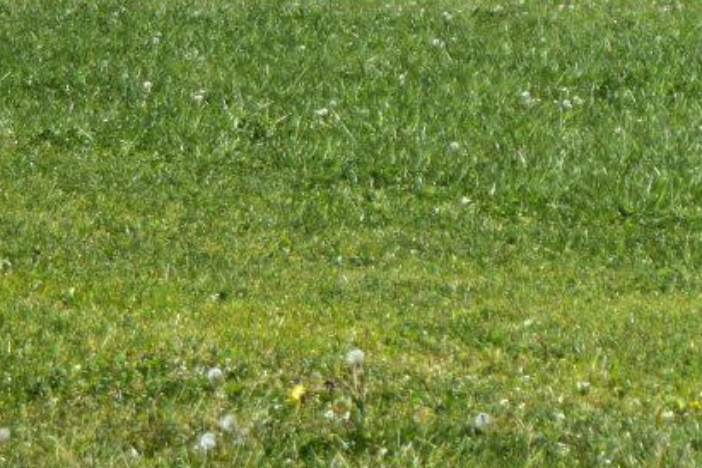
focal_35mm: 314
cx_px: 1115
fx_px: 6123
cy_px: -322
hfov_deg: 6.5
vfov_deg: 4.3
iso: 200
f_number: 5
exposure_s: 1/1600
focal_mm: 42
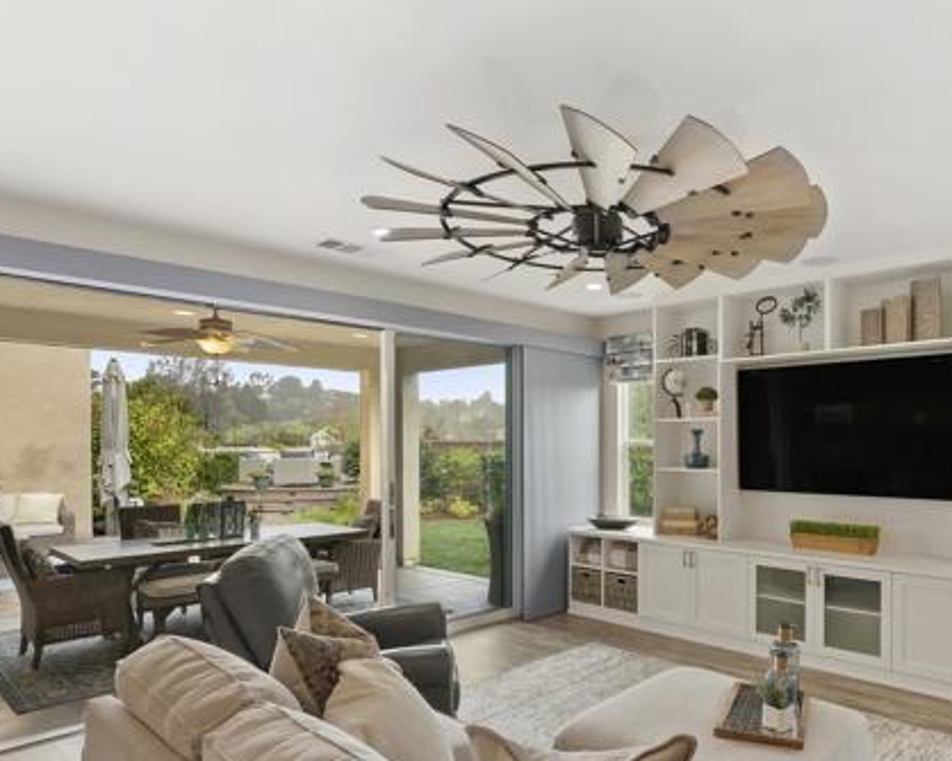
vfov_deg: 60.4
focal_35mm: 23
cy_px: 455
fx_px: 648
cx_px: 622
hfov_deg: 70.8
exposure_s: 1/30
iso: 500
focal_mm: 16
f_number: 8
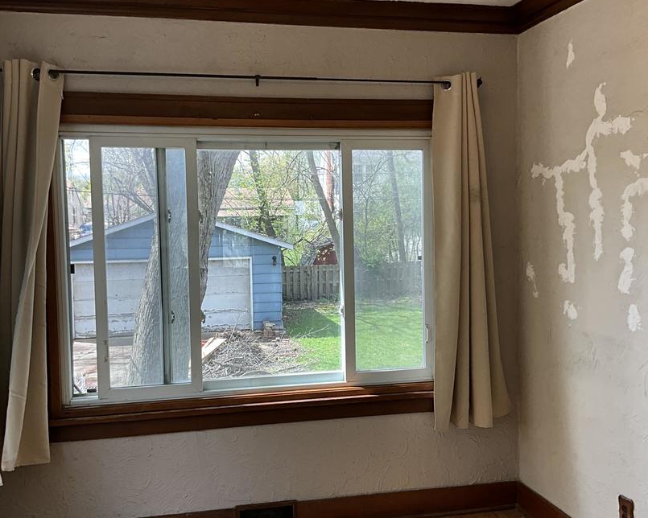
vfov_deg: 39.1
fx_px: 729
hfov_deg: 47.9
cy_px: 270
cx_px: 325
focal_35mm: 38
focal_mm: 3
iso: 20
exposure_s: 1/120
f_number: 1.8
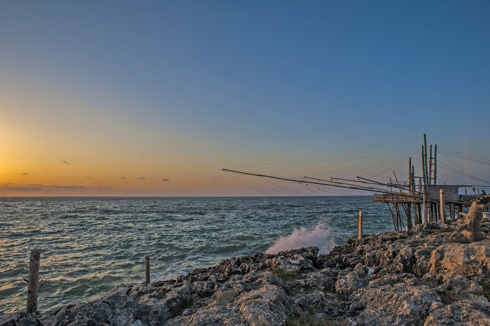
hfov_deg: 84.0
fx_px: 272
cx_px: 245
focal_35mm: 20
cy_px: 163
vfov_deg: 61.8
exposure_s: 1/400
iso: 200
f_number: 10
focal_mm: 20
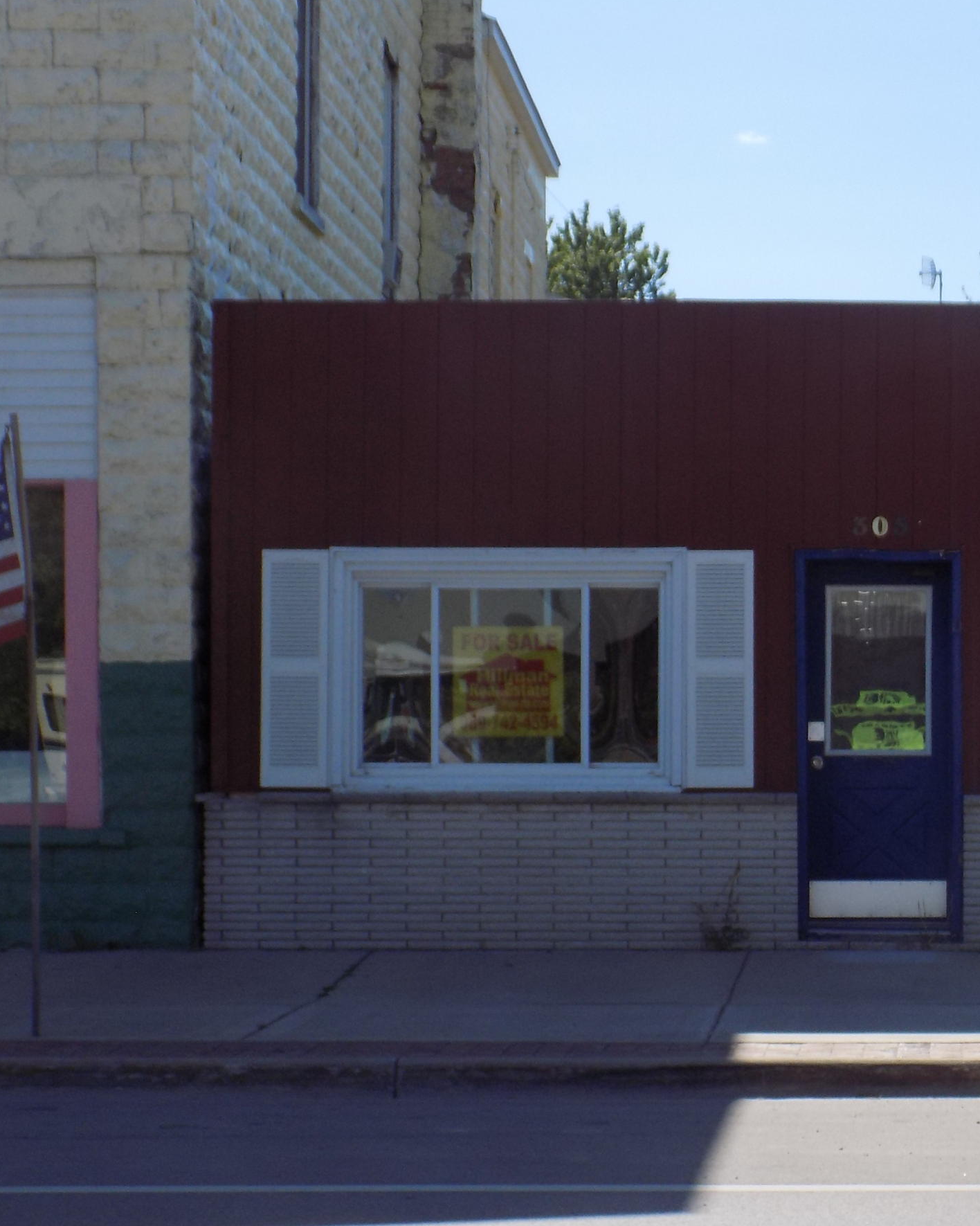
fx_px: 3119
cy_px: 742
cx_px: 958
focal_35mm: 86
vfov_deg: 22.2
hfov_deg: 17.5
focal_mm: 9.3
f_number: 3.9
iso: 80
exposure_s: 1/640
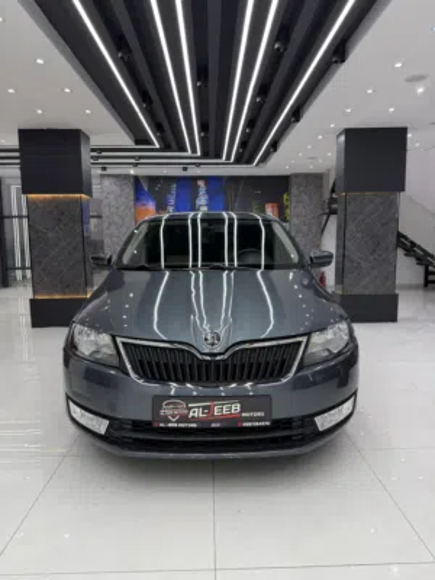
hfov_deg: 56.8
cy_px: 290
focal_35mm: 24
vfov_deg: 71.6
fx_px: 402
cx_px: 218
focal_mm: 6.76
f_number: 1.78
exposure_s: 1/100
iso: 80
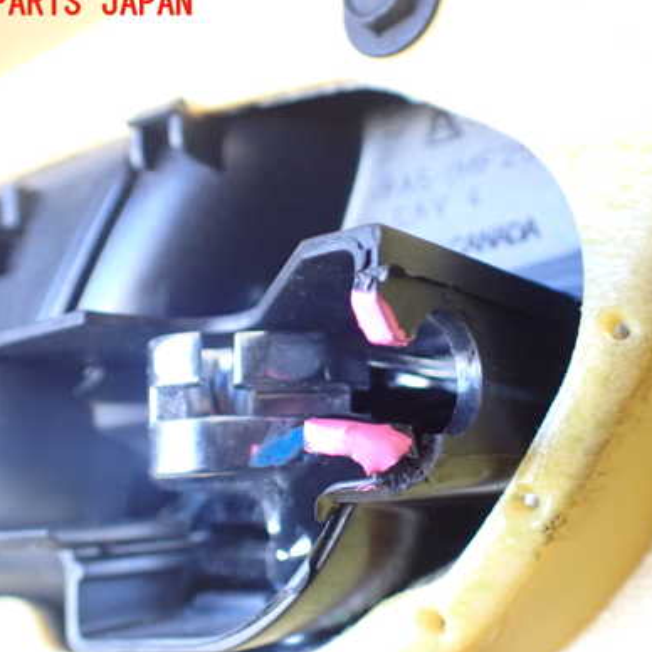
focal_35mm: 41
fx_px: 874
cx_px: 392
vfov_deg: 40.9
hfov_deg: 40.7
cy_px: 361
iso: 800
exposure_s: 1/125
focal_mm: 5.4
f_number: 2.3
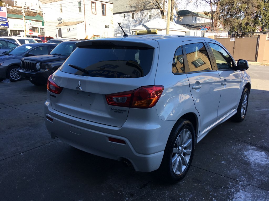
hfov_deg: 61.7
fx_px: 225
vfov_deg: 48.2
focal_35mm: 29
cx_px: 134
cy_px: 100
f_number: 2.2
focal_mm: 4.15
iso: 25
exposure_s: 1/447
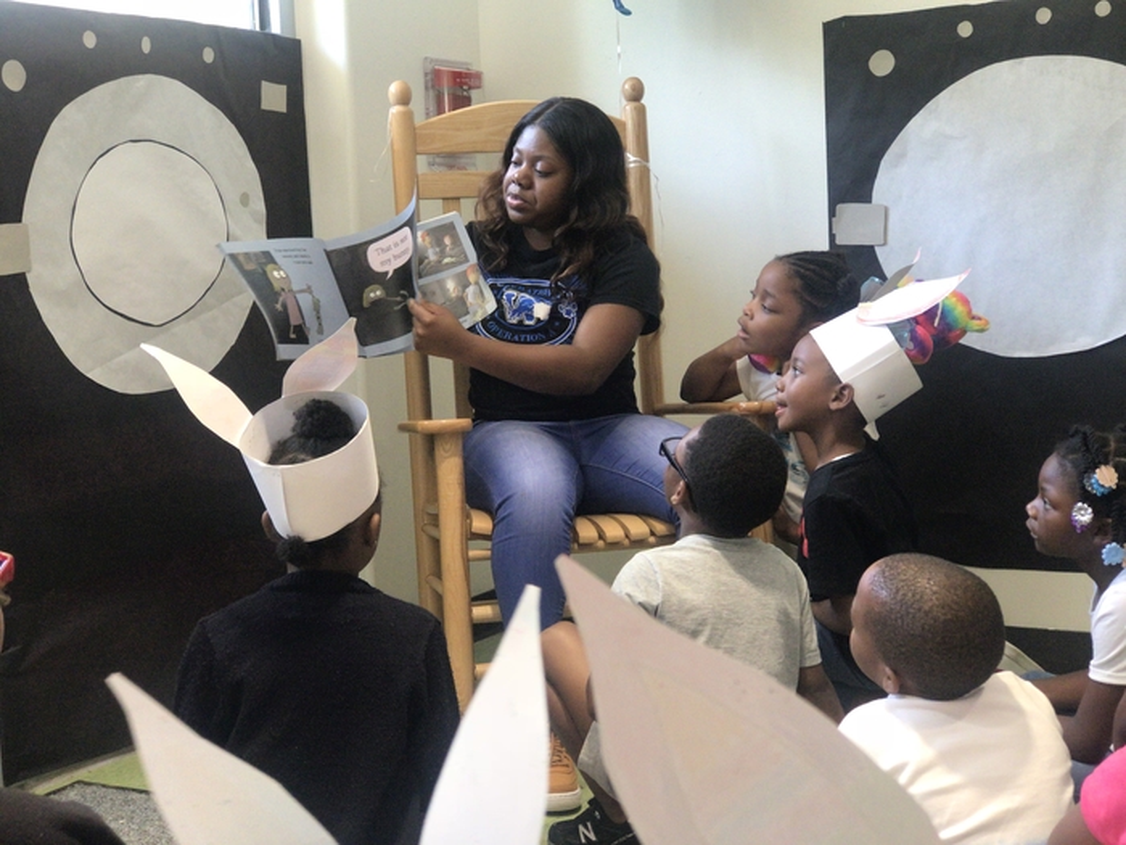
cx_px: 563
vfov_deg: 25.7
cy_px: 422
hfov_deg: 33.8
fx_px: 1854
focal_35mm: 57
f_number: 2.8
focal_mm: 6.6
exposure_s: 1/60
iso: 160
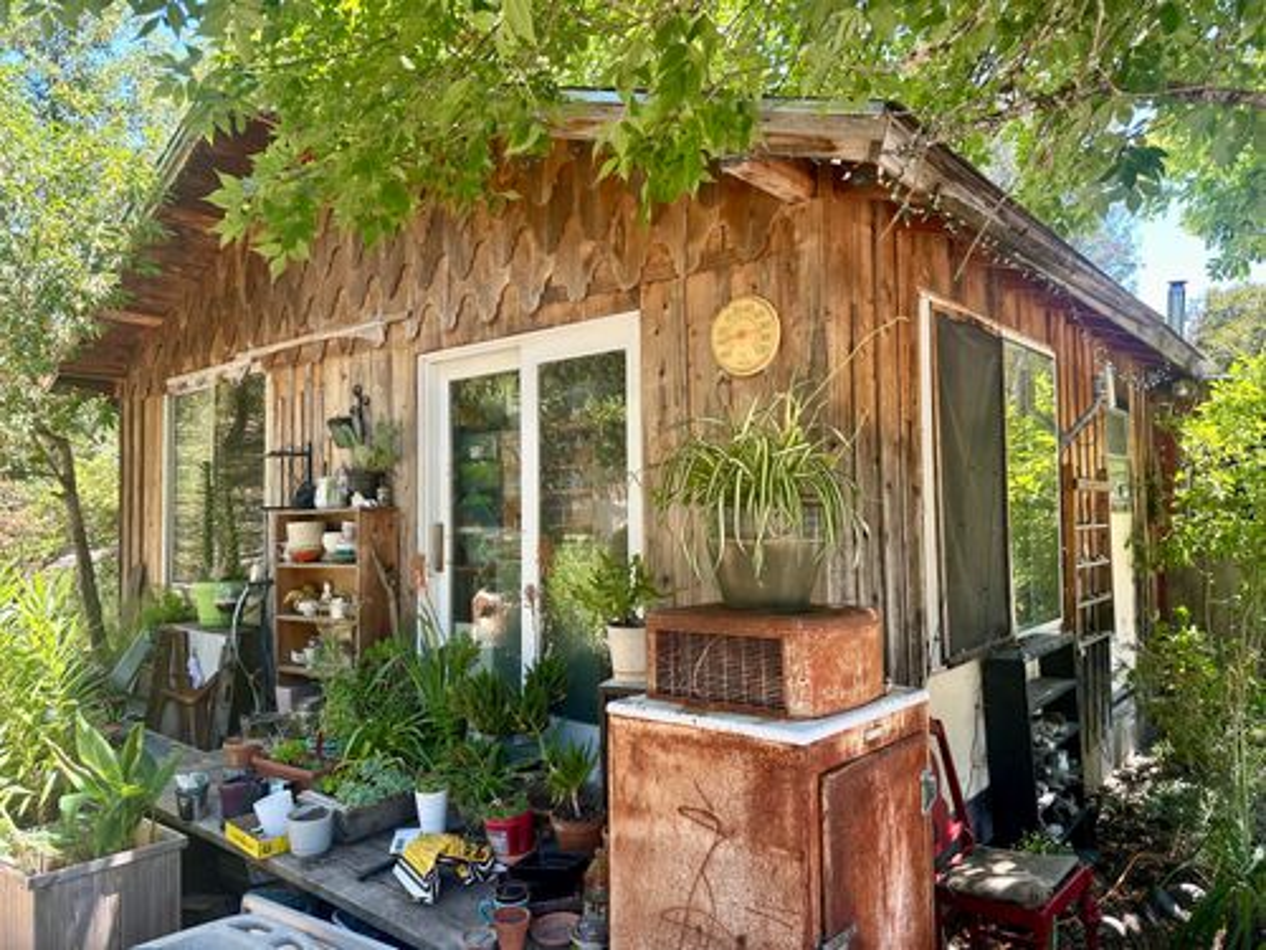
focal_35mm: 24
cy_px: 475
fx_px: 878
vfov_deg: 56.8
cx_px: 633
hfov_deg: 71.6
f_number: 1.78
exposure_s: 1/257
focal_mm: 6.86
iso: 80
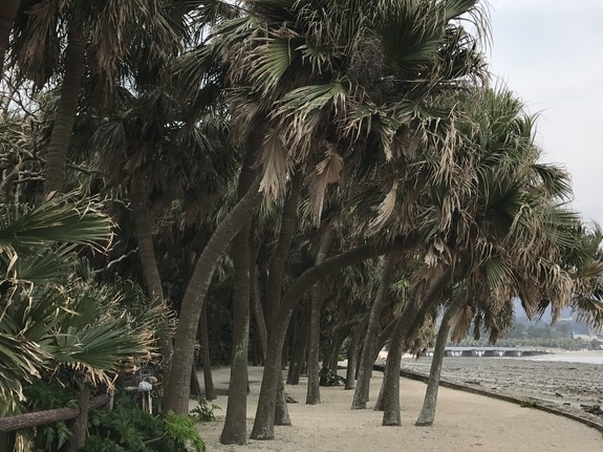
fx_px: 662
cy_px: 167
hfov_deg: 48.9
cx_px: 278
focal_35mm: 38
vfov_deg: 37.5
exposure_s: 1/2179
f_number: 1.8
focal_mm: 3.99
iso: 20
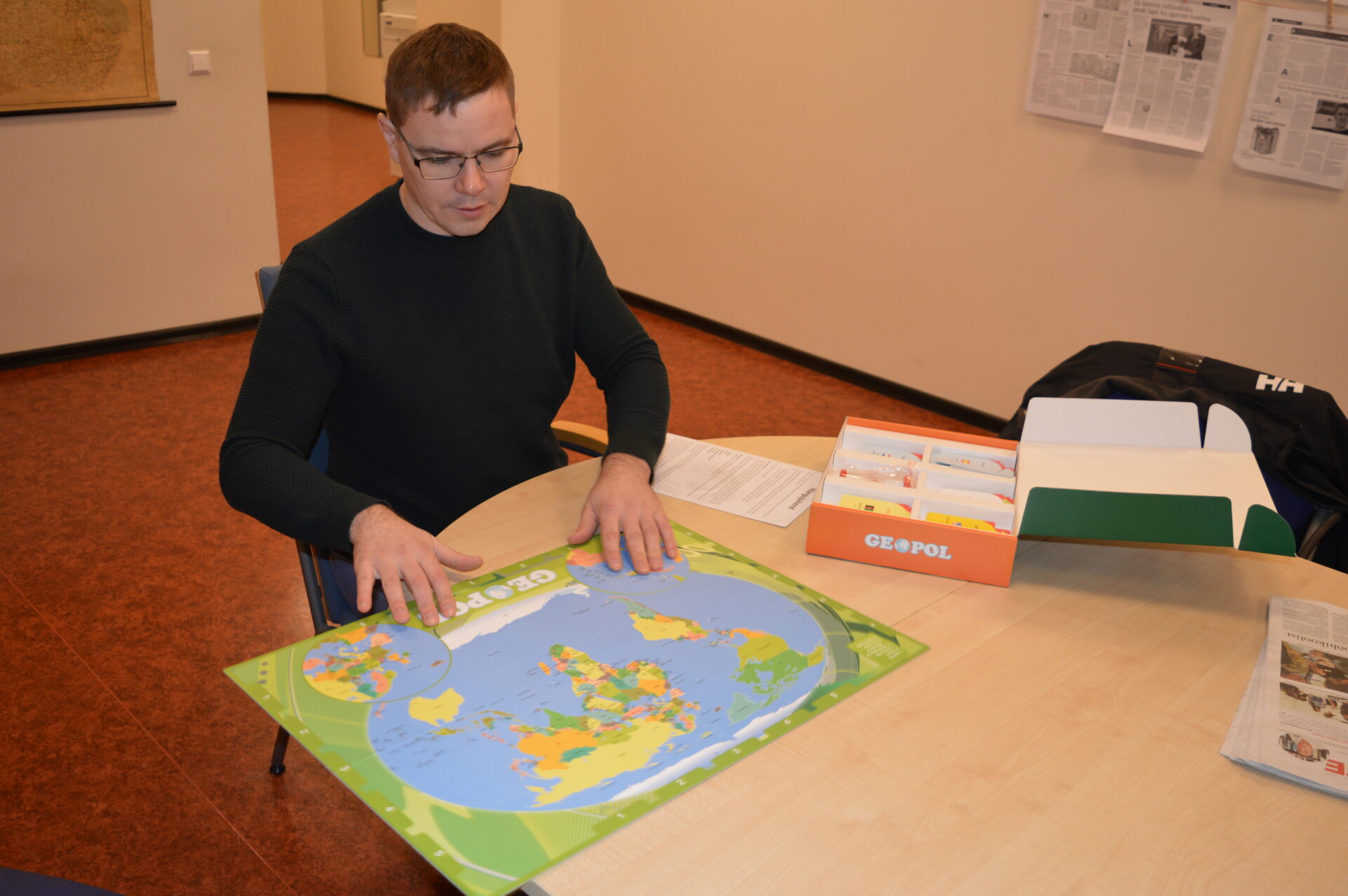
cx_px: 674
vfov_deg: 39.9
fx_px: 1235
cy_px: 448
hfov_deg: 57.3
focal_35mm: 33
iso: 400
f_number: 4
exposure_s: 1/100
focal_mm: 22
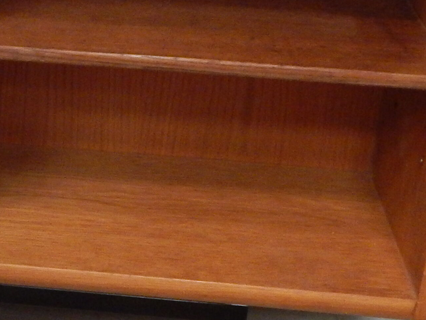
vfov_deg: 14.7
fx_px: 1231
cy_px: 69
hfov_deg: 18.7
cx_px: -71
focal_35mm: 100
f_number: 3.2
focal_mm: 5.1
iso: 500
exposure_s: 1/8
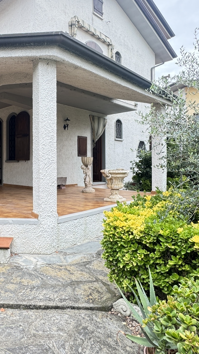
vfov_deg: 71.7
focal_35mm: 26
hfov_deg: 41.8
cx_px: 31
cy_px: 158
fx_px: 244
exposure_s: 1/120
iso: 40
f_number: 2.2
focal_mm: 2.22
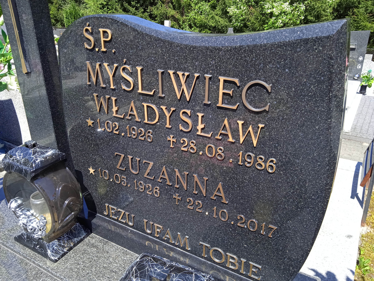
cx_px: 187
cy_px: 140
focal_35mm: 28
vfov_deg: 49.7
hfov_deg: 63.4
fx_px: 303
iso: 100
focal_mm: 3.43
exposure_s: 1/343
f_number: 2.2
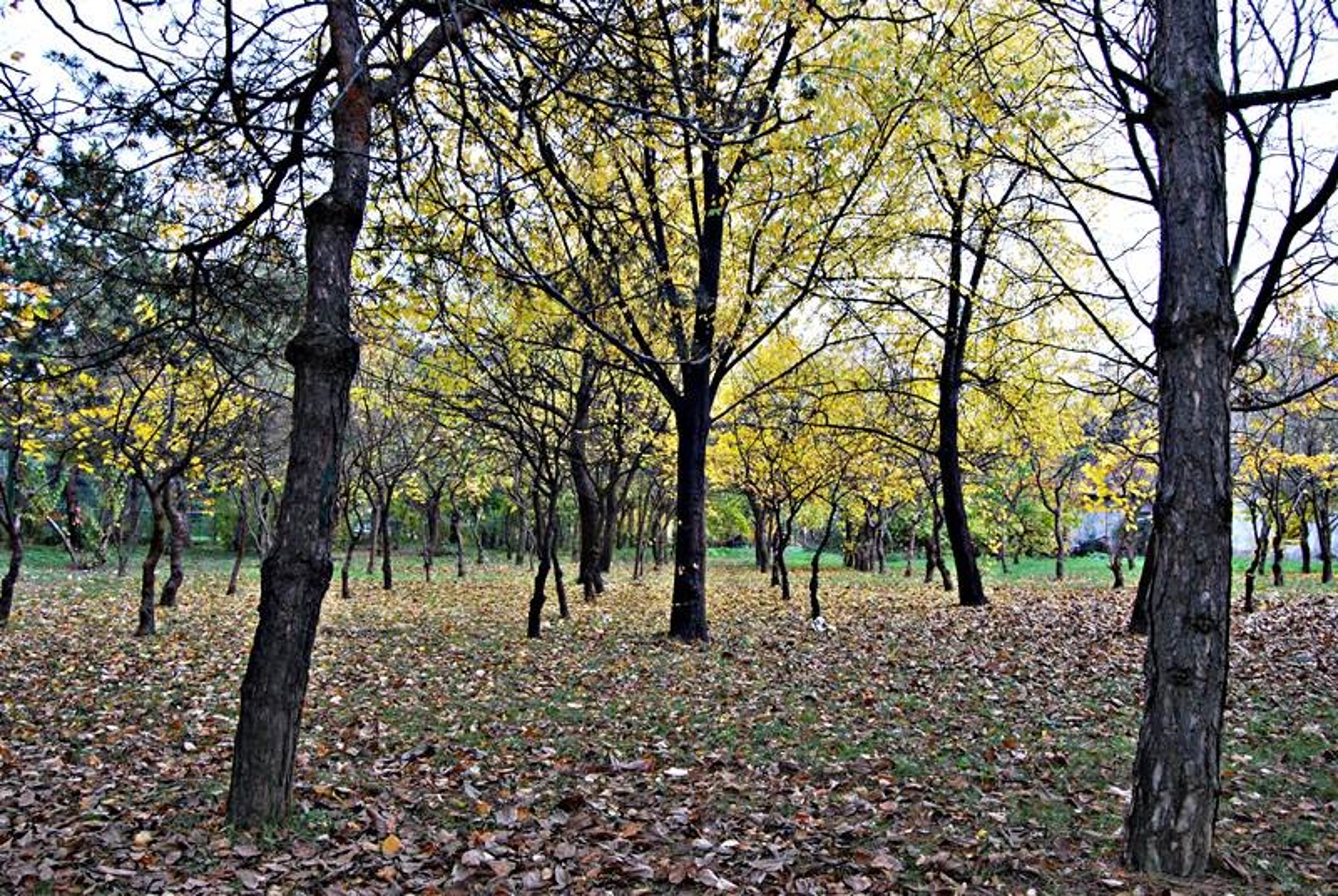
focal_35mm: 33
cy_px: 448
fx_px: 1228
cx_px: 669
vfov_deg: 40.1
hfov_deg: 57.2
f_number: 7.1
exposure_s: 1/30
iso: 200
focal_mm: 22
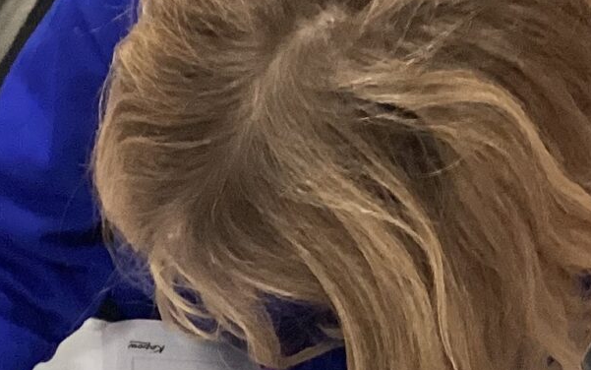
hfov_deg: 14.7
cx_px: 13
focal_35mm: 140
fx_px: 2256
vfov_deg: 9.2
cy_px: 494
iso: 200
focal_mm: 3.3
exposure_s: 1/60
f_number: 2.4
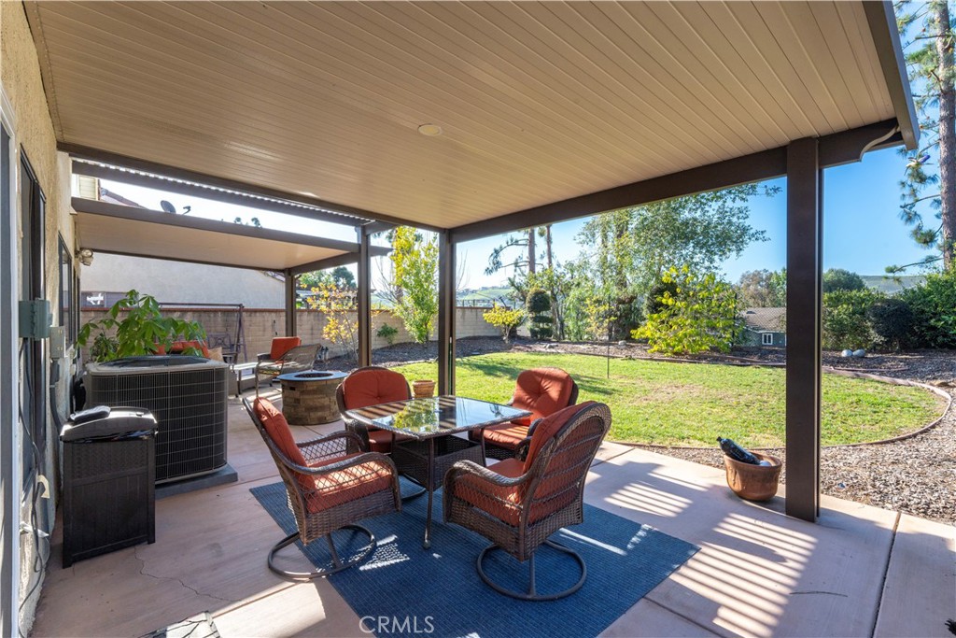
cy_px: 319
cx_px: 478
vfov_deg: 73.8
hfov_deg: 96.7
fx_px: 425
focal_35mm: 16
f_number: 13
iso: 640
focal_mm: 16
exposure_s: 1/200
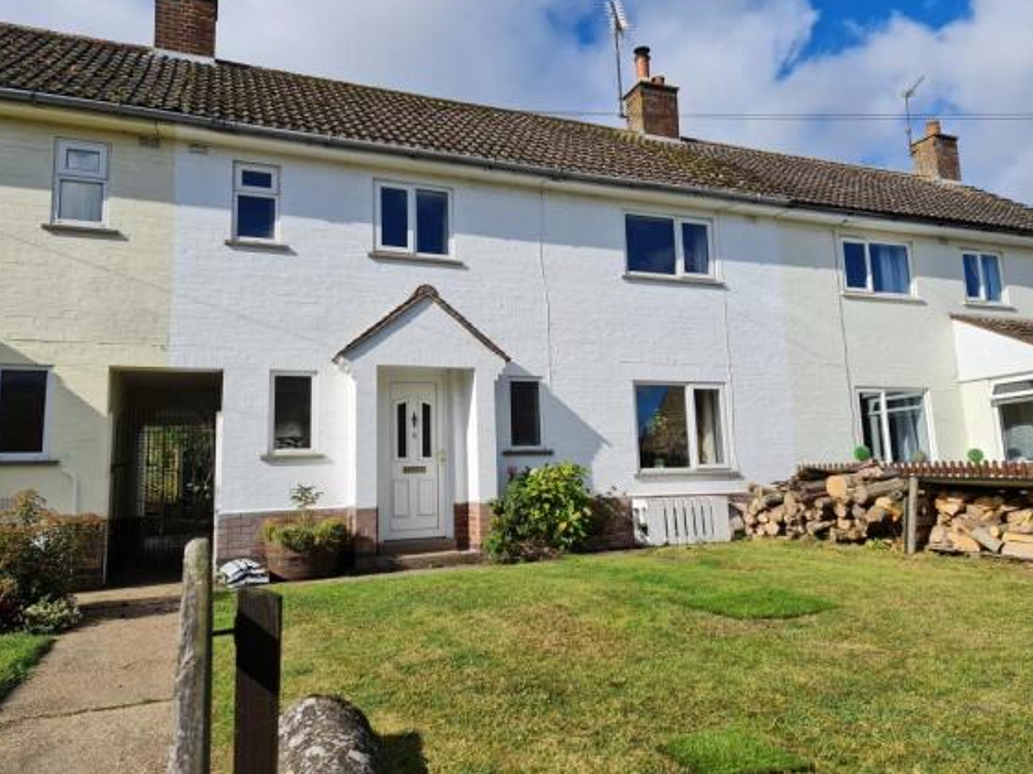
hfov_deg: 67.3
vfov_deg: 53.1
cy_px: 382
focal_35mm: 26
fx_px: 776
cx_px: 527
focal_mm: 7
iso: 50
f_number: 1.8
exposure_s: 1/1188
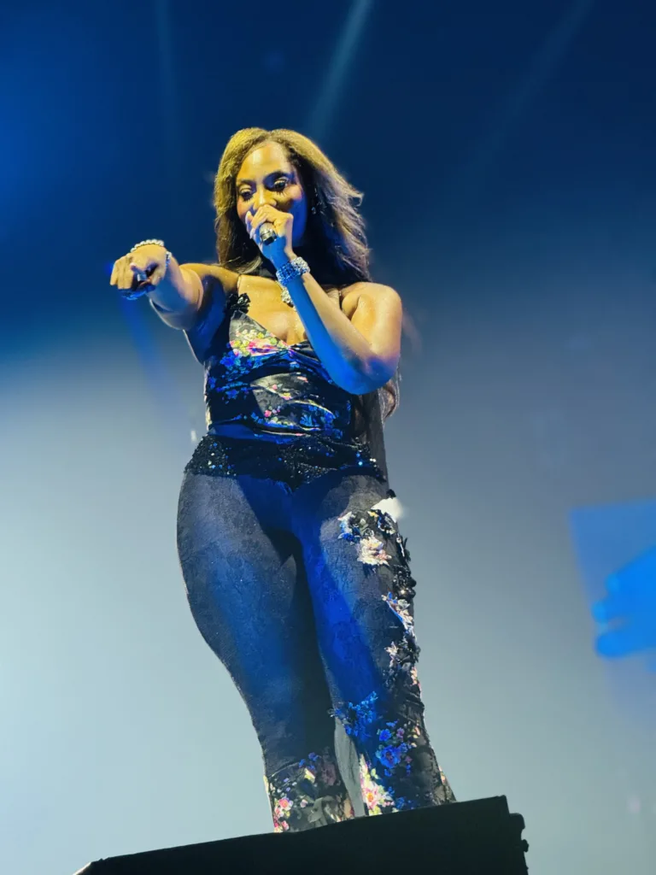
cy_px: 438
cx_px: 328
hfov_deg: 12.3
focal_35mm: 120
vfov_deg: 16.4
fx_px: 3032
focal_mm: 15.66
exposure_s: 1/60
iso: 320
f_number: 2.8
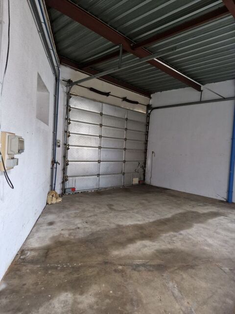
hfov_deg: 58.9
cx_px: 118
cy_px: 157
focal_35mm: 23
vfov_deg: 73.9
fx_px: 208
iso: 640
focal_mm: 5.4
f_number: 1.8
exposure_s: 1/33
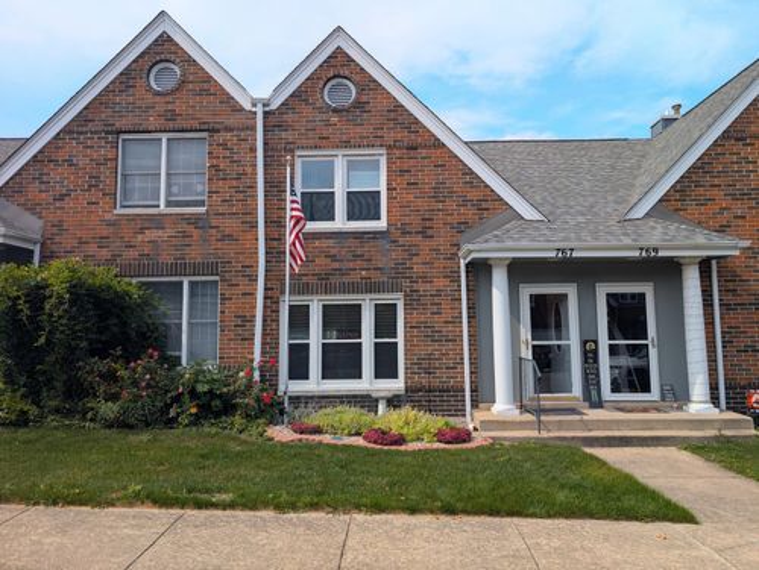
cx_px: 380
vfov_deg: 56.9
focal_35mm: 24
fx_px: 527
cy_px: 285
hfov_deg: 71.5
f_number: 1.68
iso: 22
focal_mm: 6.9
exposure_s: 1/1037
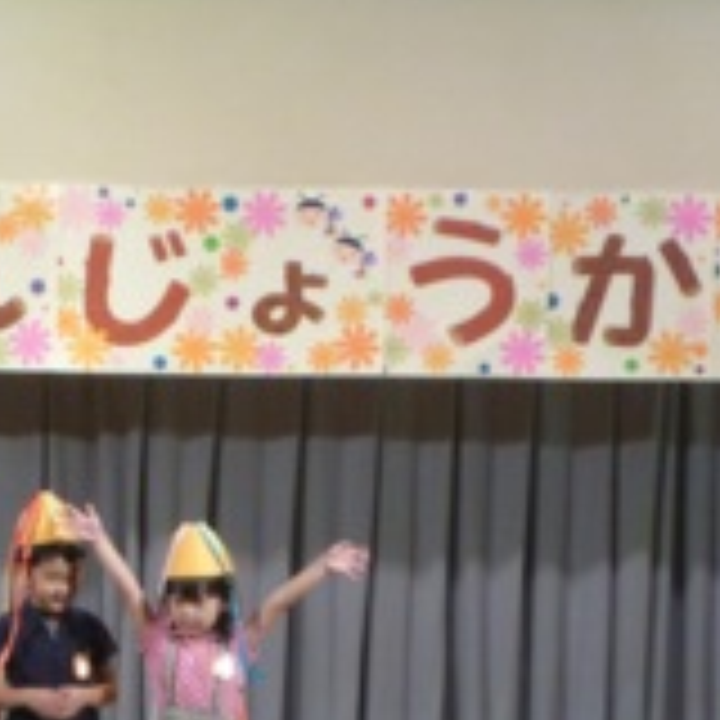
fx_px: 4236
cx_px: 126
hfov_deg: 9.7
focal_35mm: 180
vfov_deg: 9.7
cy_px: 558
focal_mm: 16.6
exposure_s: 1/30
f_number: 5.7
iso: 800
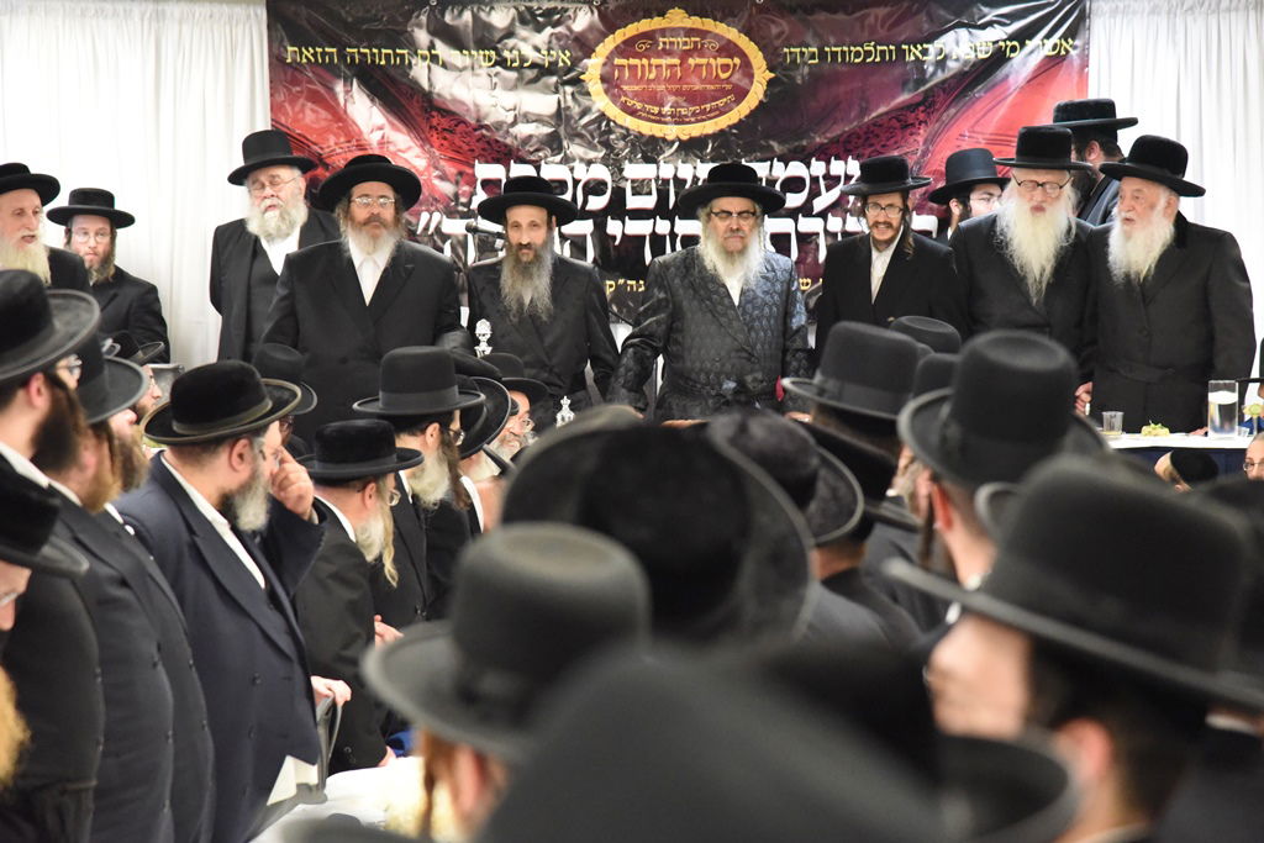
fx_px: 4214
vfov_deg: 11.4
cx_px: 632
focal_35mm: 120
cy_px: 422
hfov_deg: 17.1
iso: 11400
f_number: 5.6
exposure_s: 1/250
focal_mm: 120
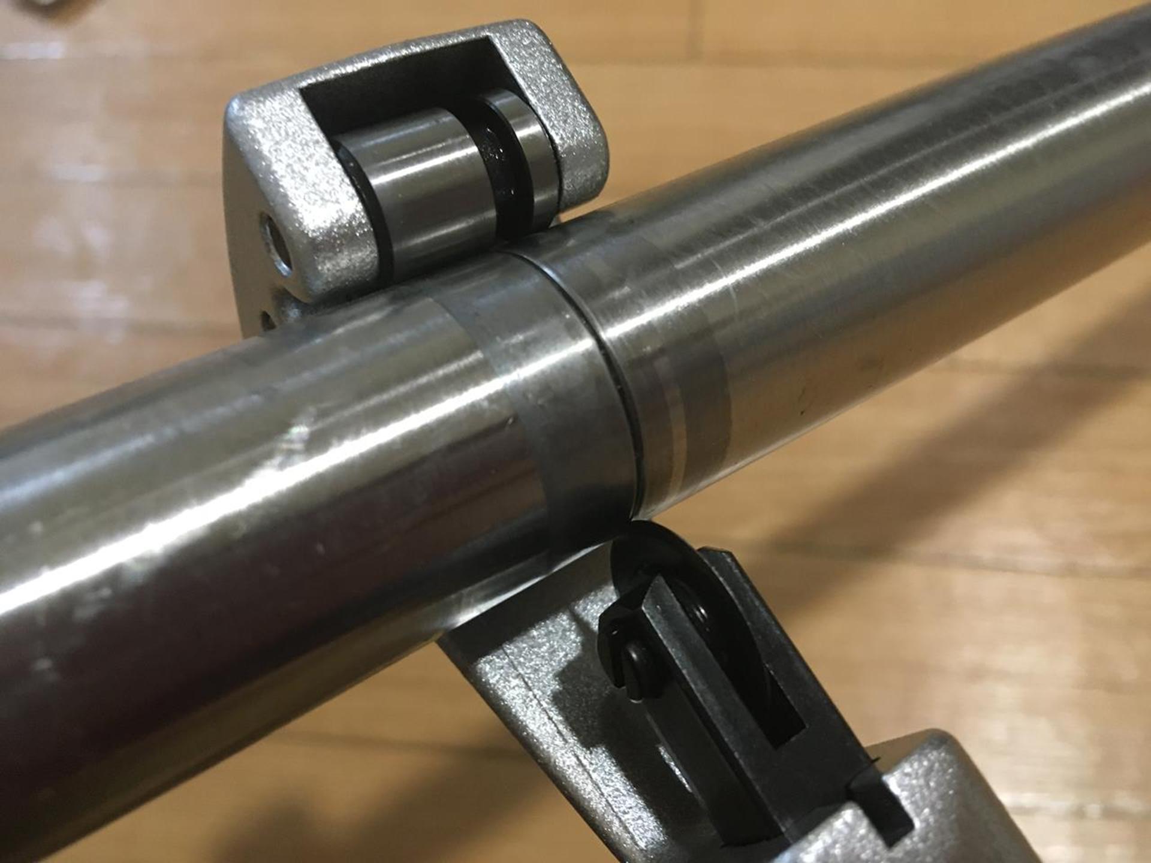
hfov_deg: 61.7
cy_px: 432
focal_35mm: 29
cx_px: 576
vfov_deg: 48.2
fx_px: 964
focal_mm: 4.15
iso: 200
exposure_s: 1/20
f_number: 2.2
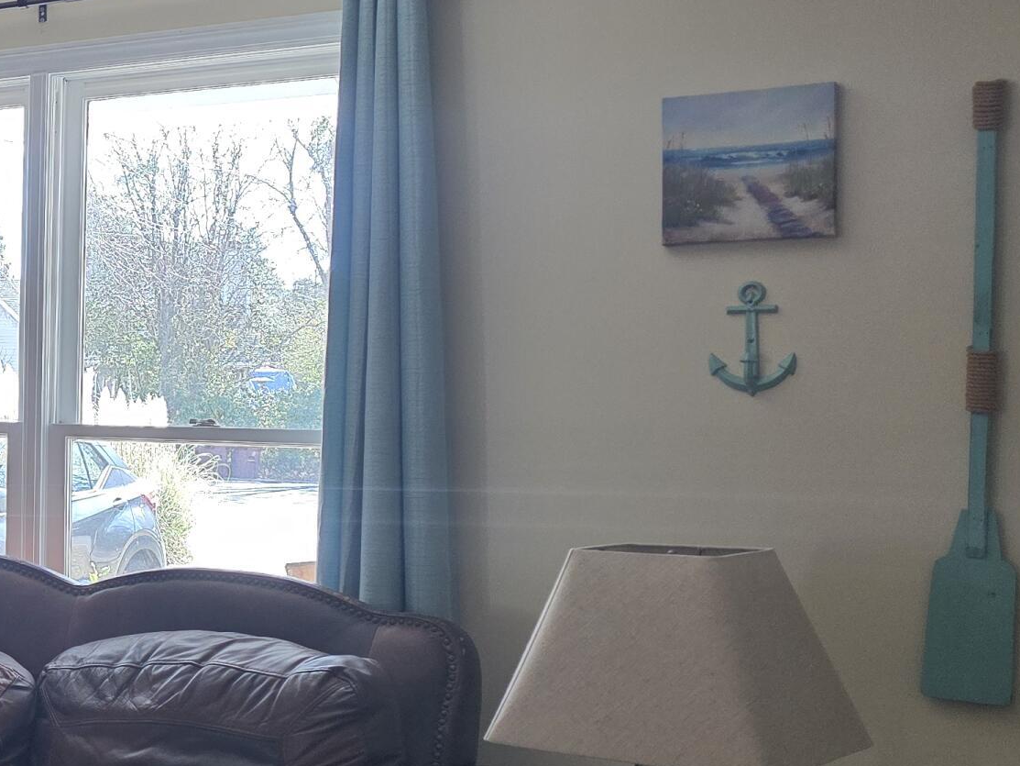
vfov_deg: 23.7
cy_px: 379
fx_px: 1827
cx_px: -321
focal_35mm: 62
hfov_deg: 26.3
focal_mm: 6.3
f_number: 1.7
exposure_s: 1/120
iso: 100
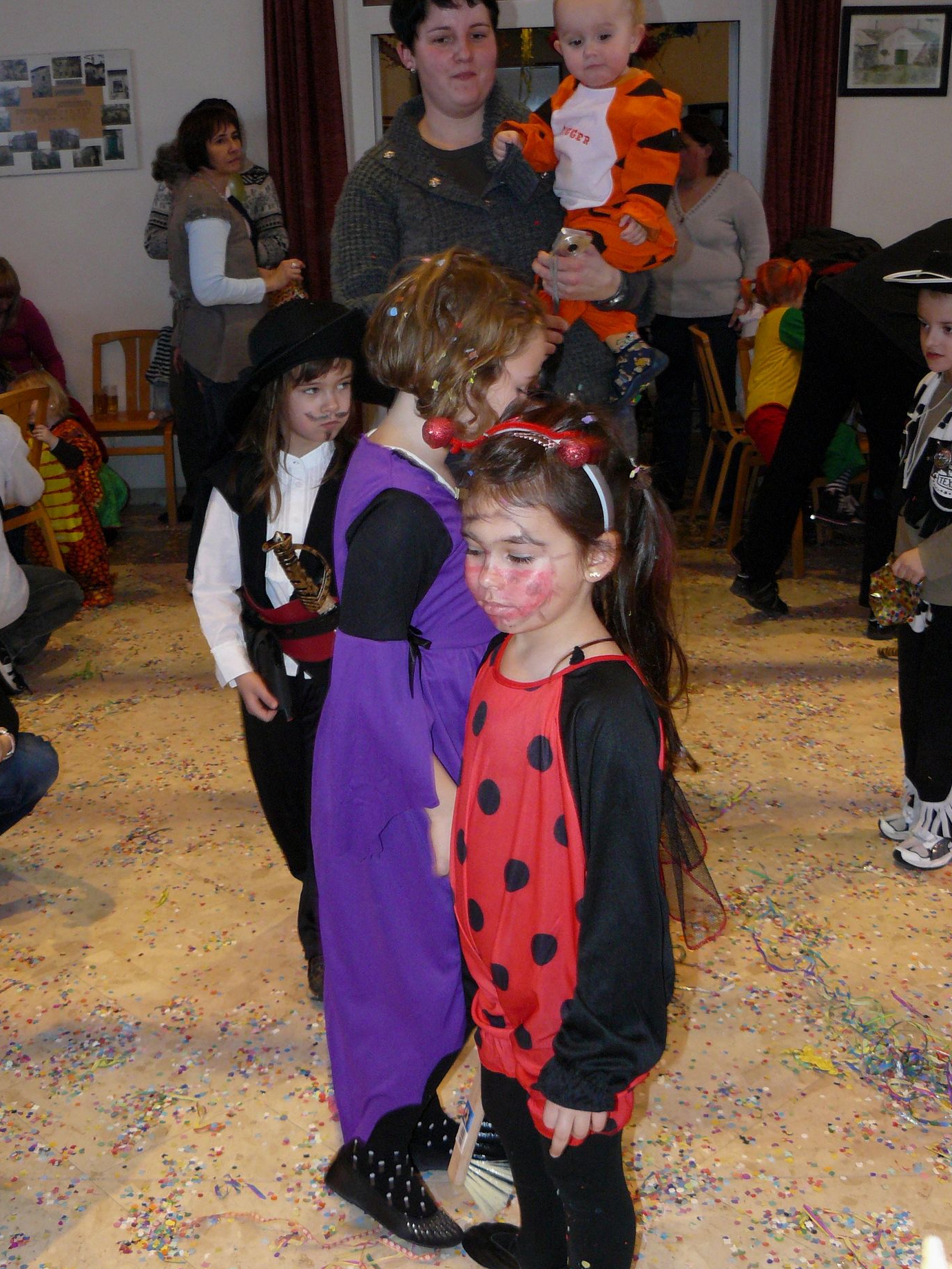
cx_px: 433
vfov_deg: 46.7
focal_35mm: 40
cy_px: 693
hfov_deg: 35.9
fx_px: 1467
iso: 200
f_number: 2.8
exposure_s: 1/30
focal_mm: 6
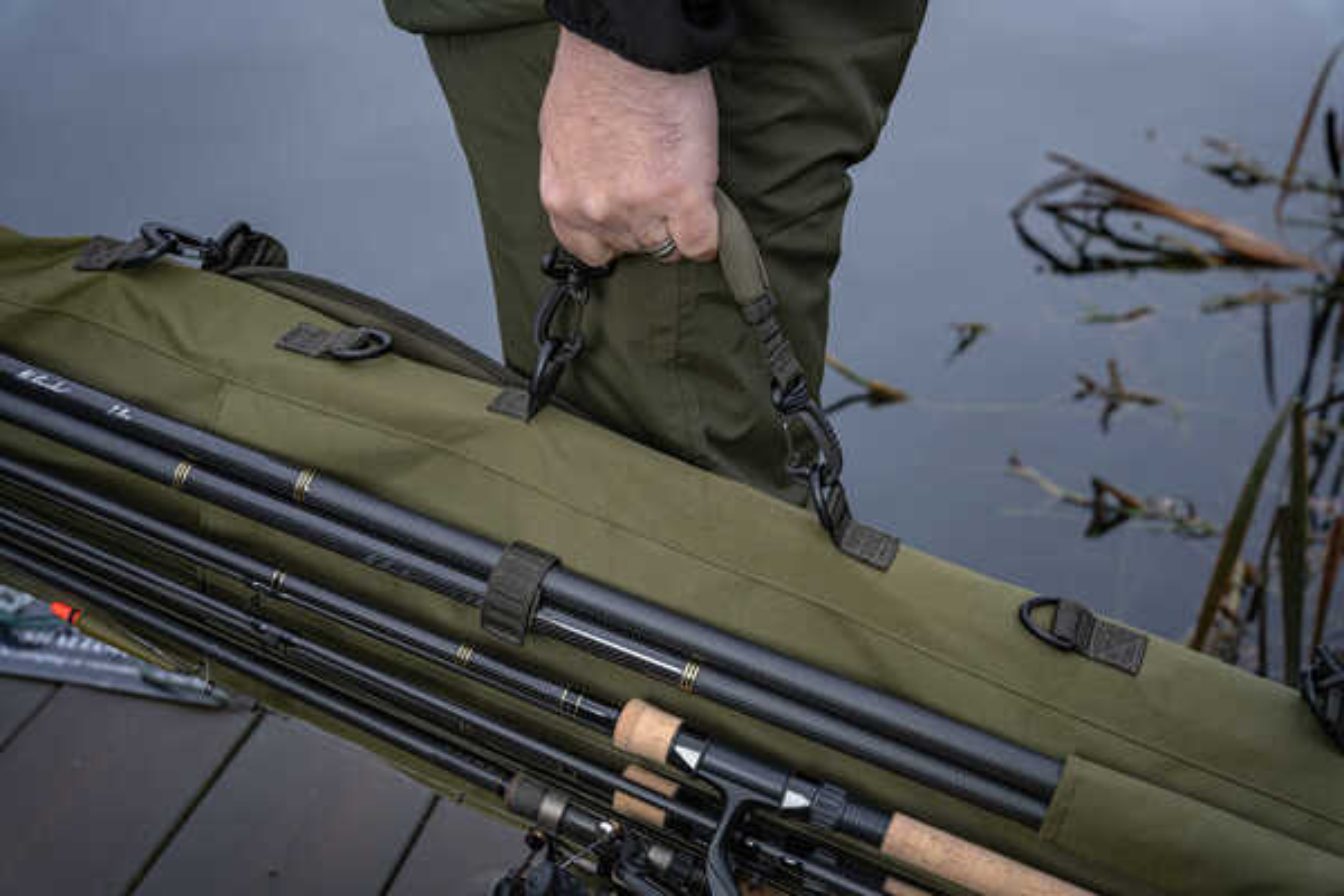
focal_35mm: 49
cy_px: 448
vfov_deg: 27.5
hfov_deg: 40.3
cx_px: 672
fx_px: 1833
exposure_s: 1/100
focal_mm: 49.1
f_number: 6.3
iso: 250
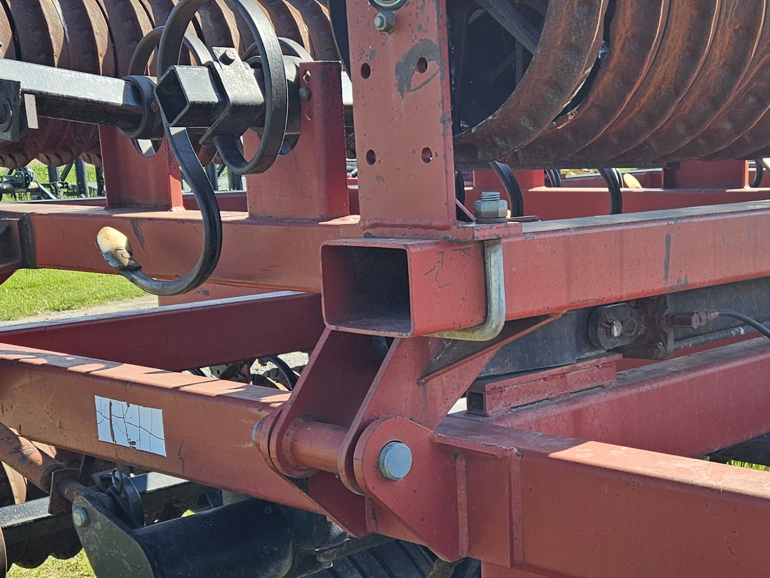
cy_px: 392
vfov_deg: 25.1
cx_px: 555
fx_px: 1290
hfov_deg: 32.7
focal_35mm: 58
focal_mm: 5.4
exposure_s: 1/895
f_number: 1.8
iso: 25
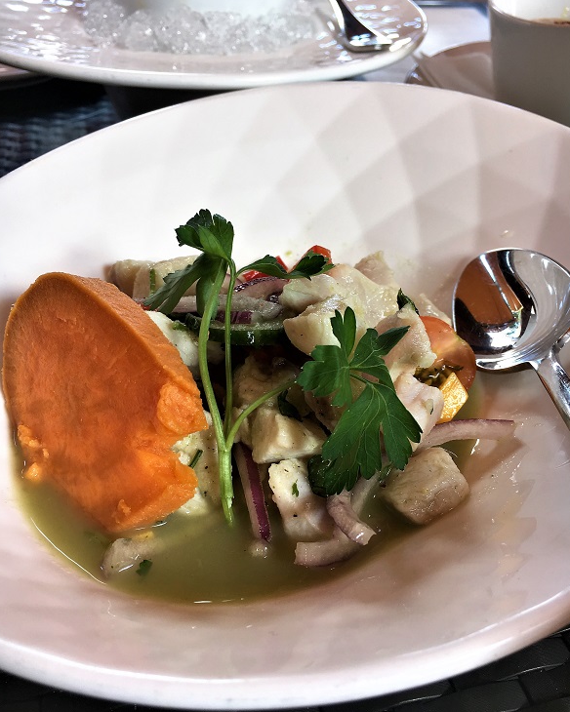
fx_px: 654
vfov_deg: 57.2
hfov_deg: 47.1
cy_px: 357
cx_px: 284
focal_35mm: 31
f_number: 2.2
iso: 25
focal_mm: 4.15
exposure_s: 1/60
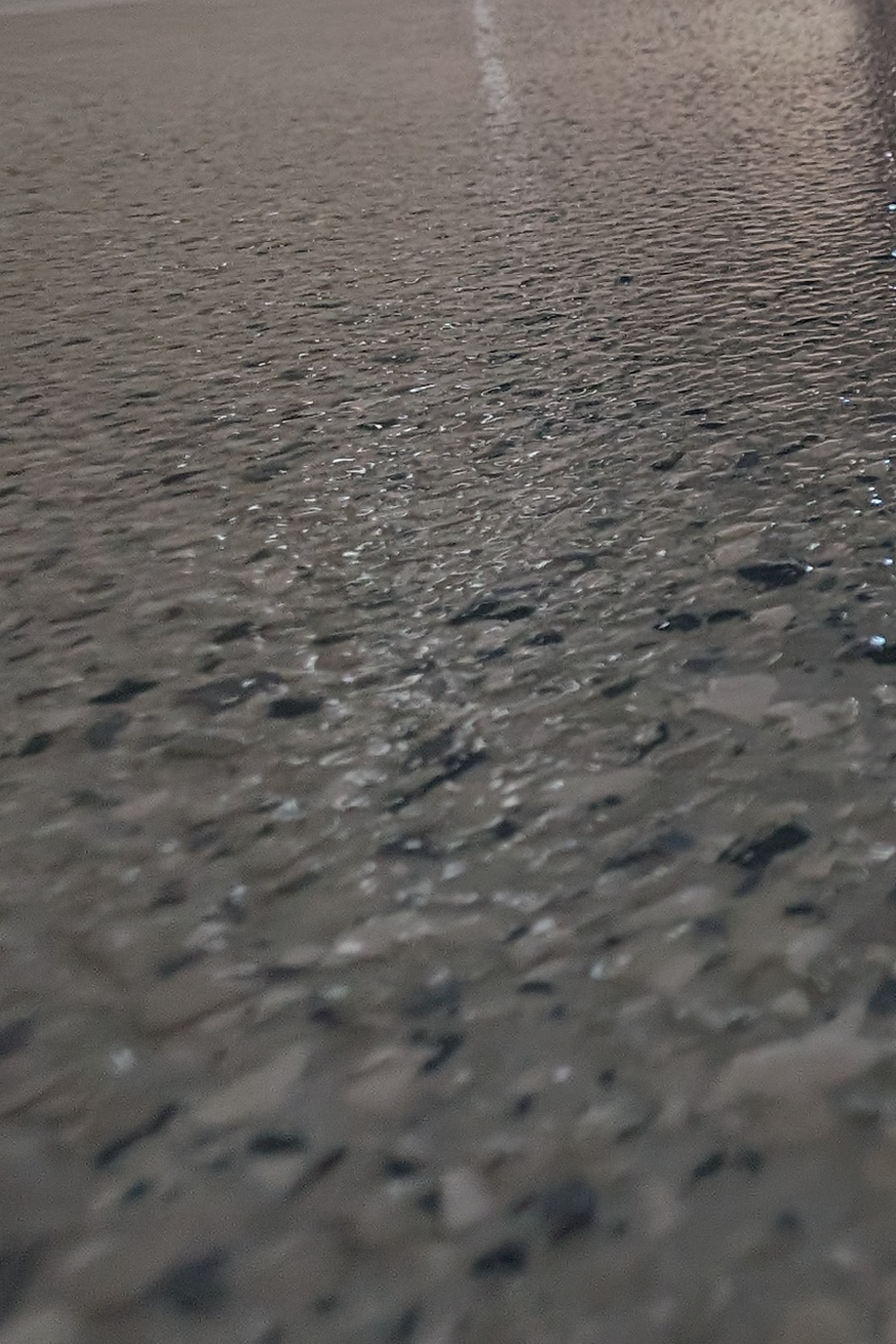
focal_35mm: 37
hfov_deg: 28.7
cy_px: 240
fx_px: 1381
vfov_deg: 48.5
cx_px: 1190
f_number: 1.95
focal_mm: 2.23
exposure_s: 1/941
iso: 41
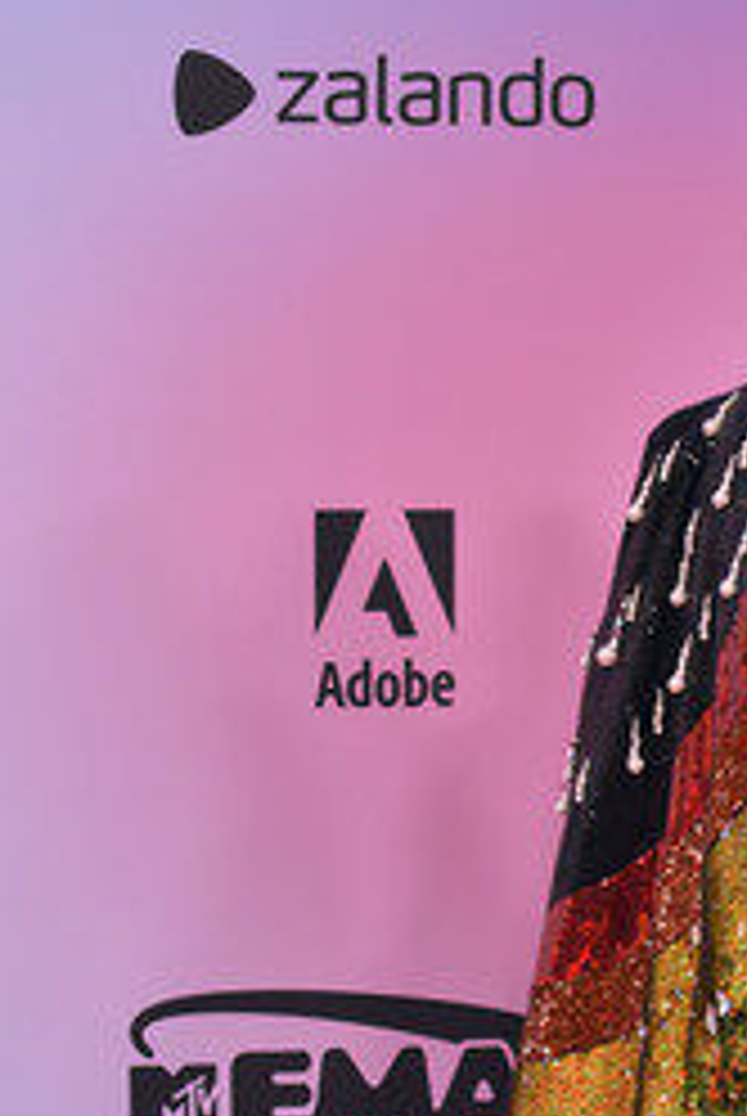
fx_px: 3942
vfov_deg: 16.1
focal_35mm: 127
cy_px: 670
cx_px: 893
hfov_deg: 10.6
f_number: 5.6
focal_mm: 70
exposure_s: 1/200
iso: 2000
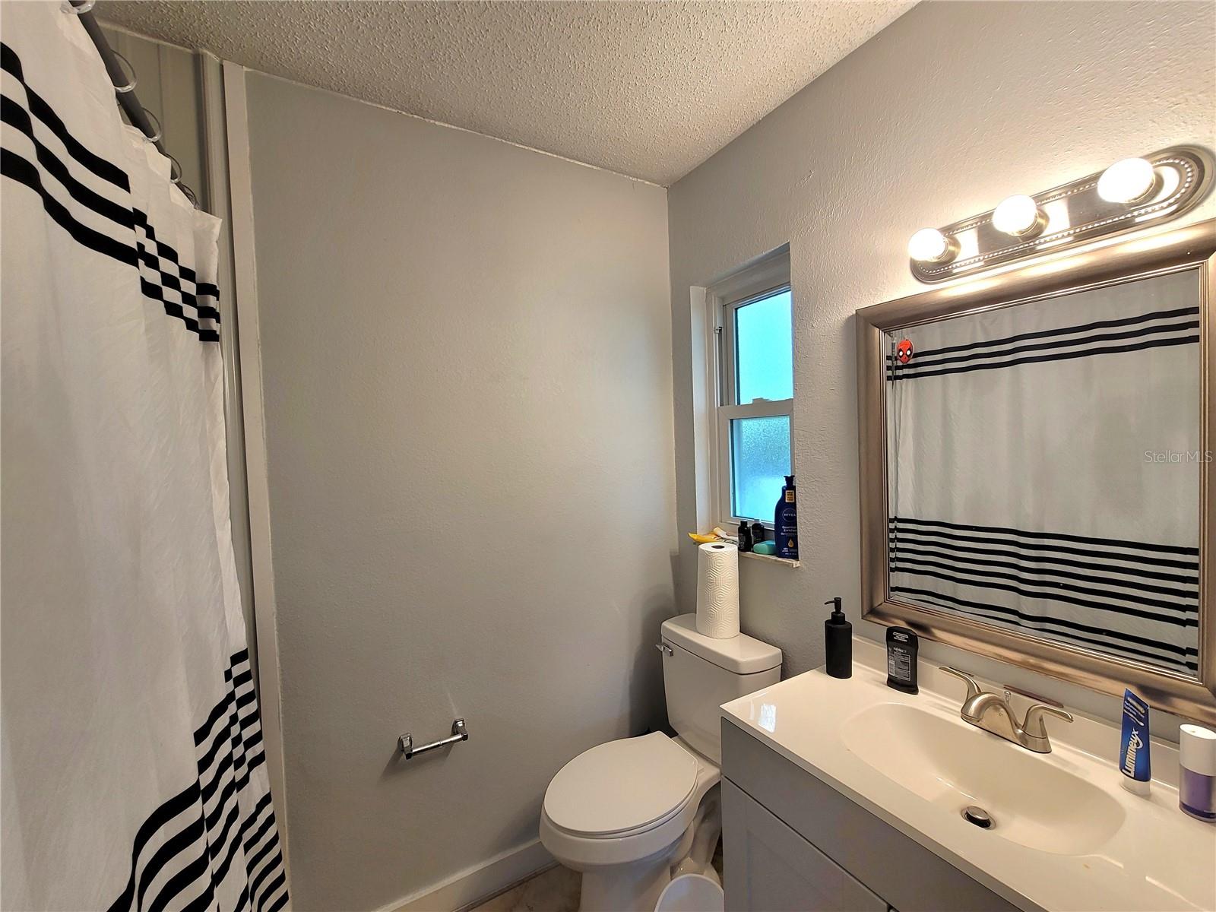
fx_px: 457
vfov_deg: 89.9
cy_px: 456
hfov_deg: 106.2
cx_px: 608
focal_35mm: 13
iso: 100
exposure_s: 1/60.2
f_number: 2.2
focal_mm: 2.2
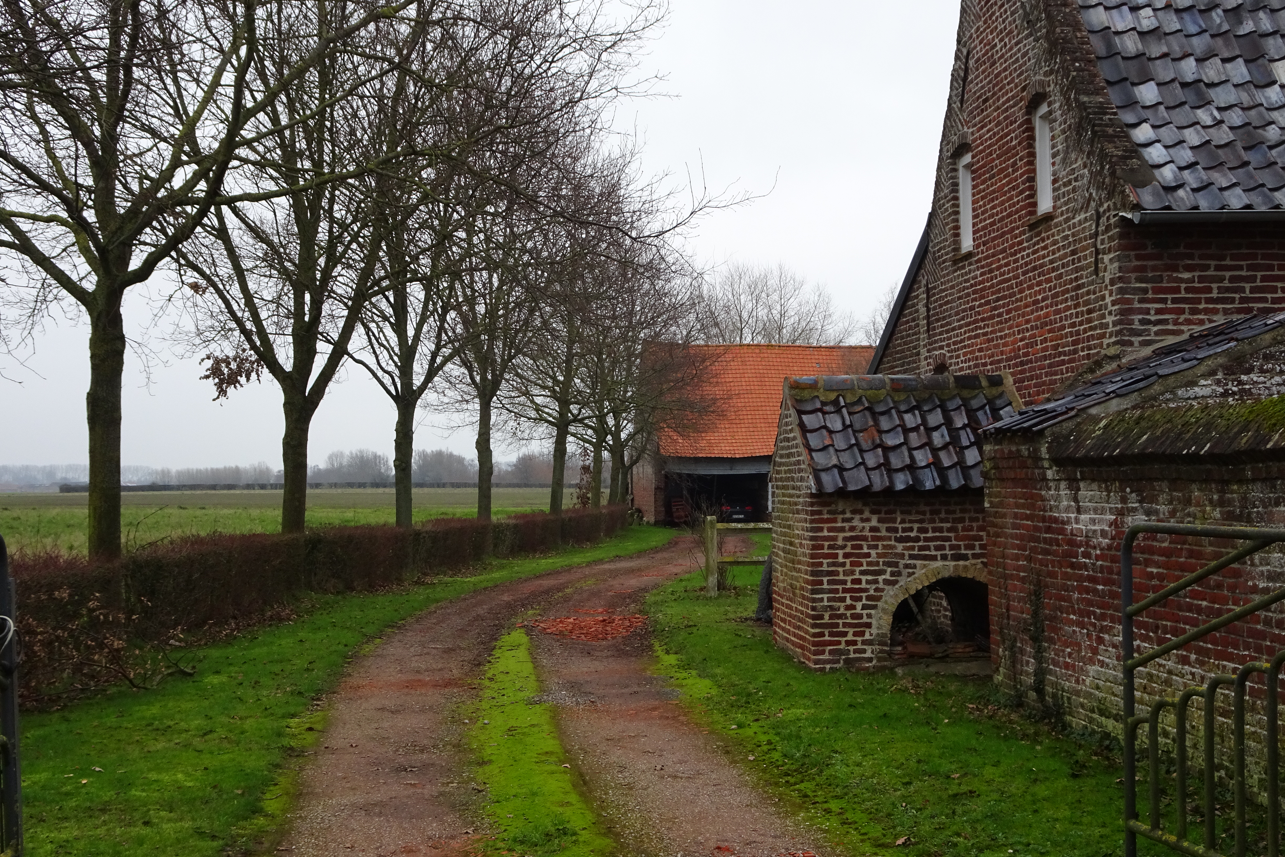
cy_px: 435
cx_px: 643
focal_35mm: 46
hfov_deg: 42.7
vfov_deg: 29.2
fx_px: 1642
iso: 125
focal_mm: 7.58
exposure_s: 1/50
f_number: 4.5
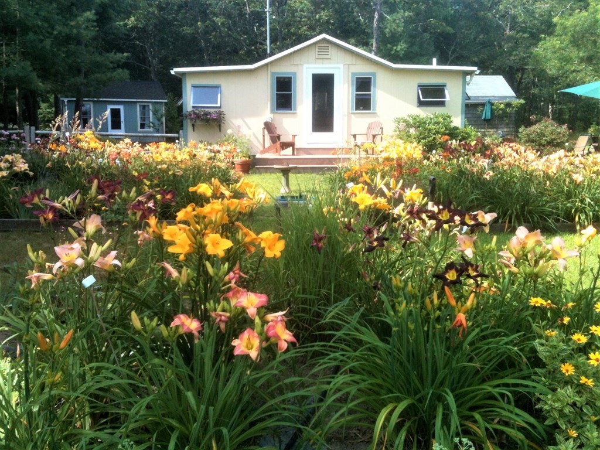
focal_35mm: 35
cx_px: 300
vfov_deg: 40.7
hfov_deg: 52.6
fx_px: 607
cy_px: 225
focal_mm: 3.85
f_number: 2.8
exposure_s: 1/421
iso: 64
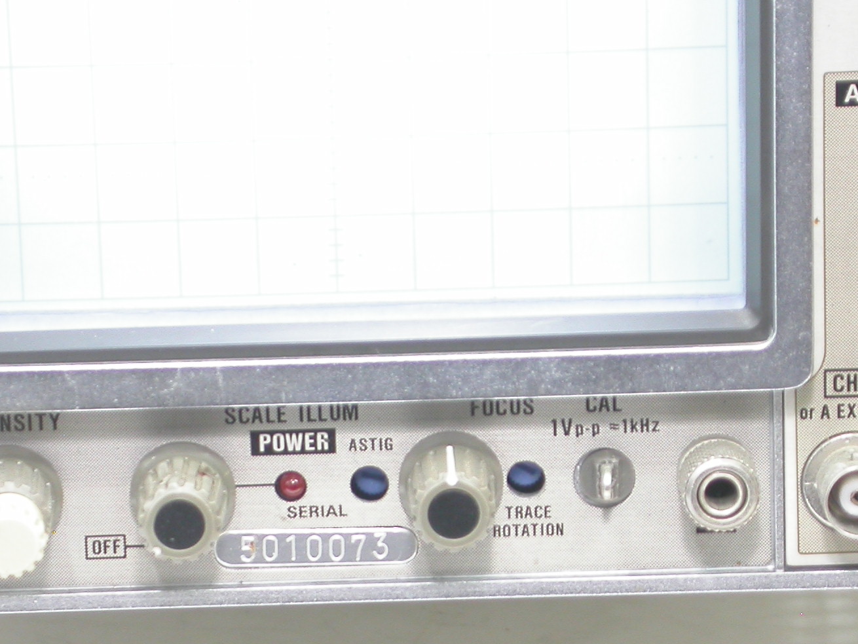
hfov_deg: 7.4
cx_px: 409
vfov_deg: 5.6
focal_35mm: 267
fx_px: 6619
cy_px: 499
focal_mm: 32
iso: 100
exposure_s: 1/6.3
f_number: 5.1
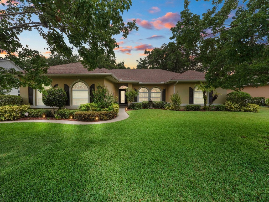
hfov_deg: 102.1
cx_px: 134
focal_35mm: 14
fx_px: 109
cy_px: 101
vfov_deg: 85.7
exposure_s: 1/200
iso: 250
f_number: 11
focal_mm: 7
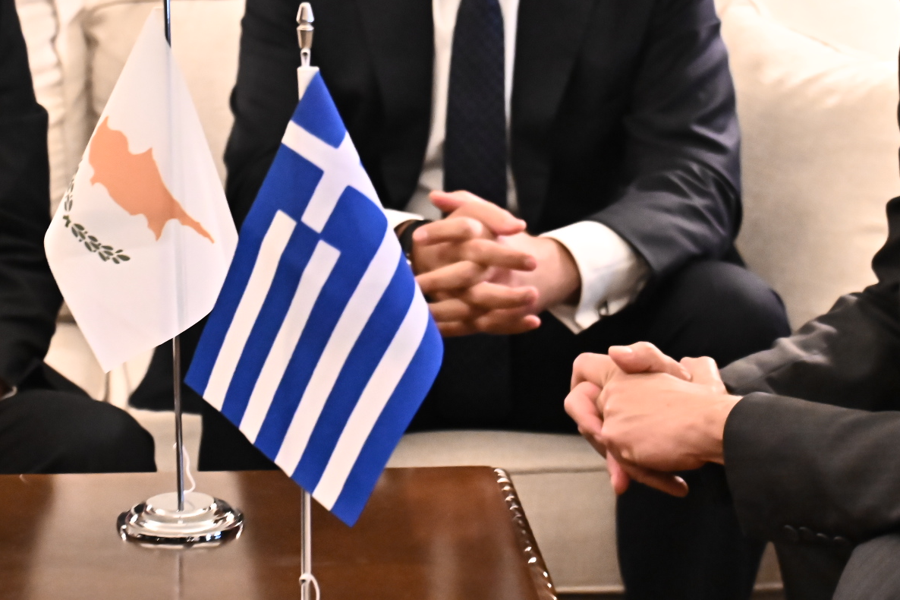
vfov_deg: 13.1
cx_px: 396
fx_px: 2574
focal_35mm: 103
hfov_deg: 19.8
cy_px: 21
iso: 5000
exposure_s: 1/250
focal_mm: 53
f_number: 4
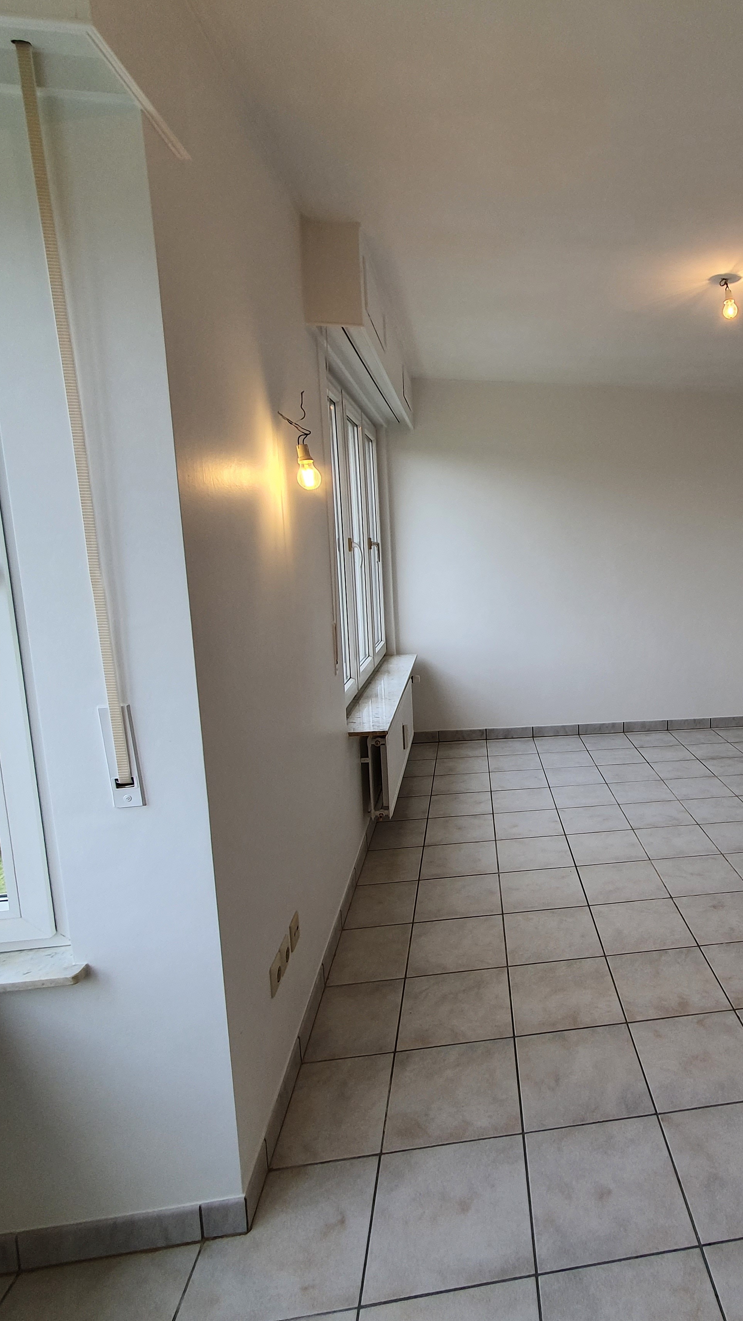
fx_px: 666
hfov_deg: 54.2
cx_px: 598
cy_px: 657
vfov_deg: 89.6
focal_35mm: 19
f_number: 2.2
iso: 50
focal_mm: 1.8
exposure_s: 1/100
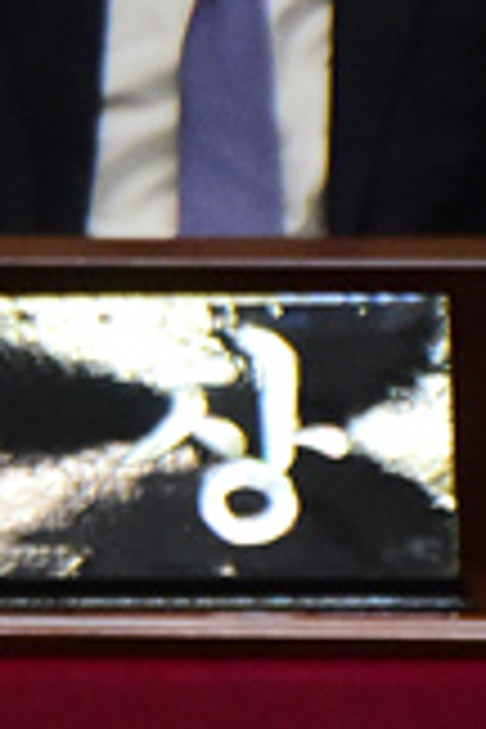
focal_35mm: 1850
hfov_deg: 0.7
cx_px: 189
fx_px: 37460
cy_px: 760
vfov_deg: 1.1
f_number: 5.6
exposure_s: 1/250
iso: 6400
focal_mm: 400
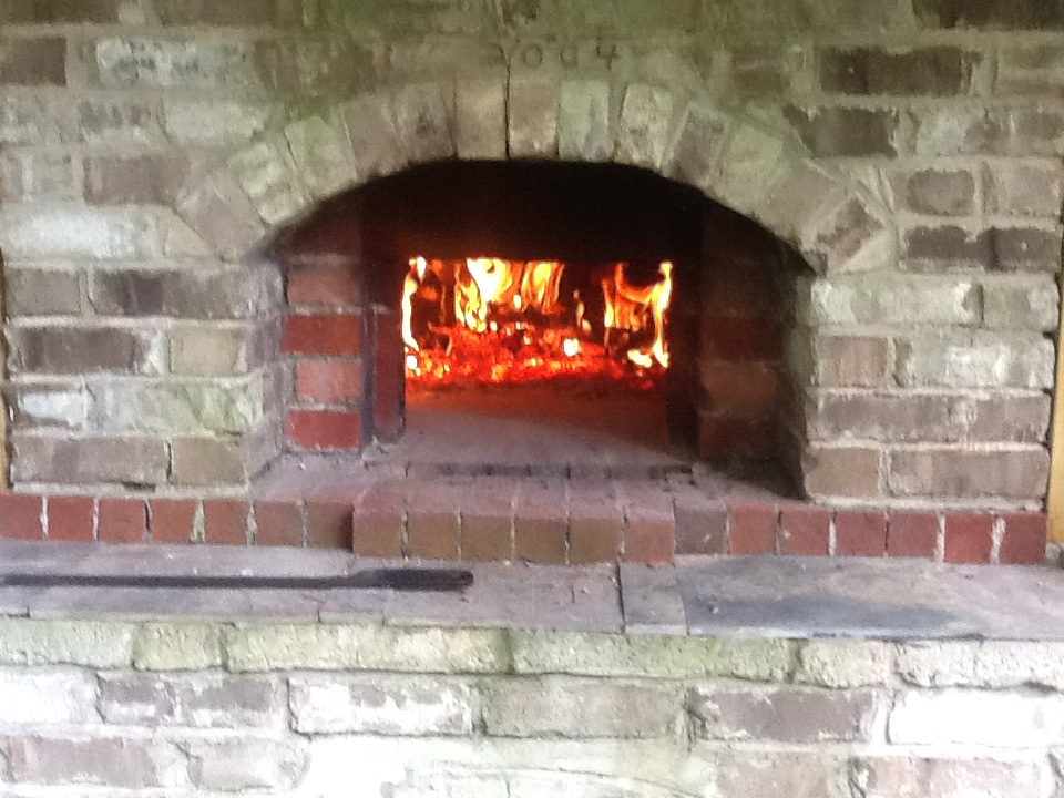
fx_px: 1352
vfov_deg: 32.9
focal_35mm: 44
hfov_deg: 42.9
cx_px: 532
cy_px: 399
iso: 125
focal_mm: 2.03
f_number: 2.4
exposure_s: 1/30
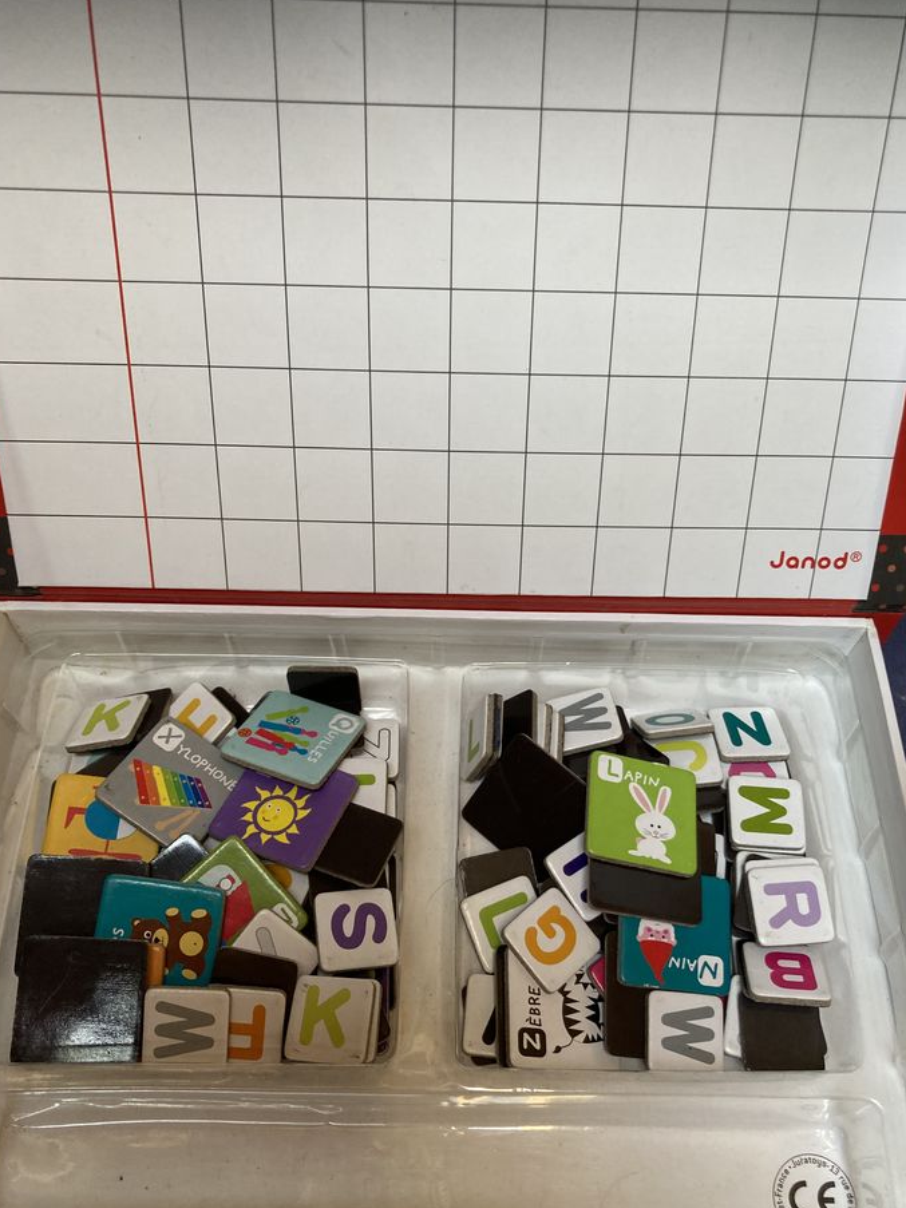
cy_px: 639
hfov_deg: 45.4
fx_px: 1082
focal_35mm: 31
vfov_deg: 58.3
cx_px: 467
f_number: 1.8
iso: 80
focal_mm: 3.99
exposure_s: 1/111
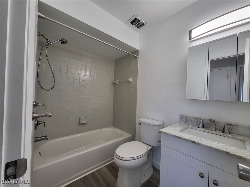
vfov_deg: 89.9
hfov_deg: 106.2
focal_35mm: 13
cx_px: 125
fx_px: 94
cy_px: 94
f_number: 2.2
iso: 80
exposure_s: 1/60
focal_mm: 1.74
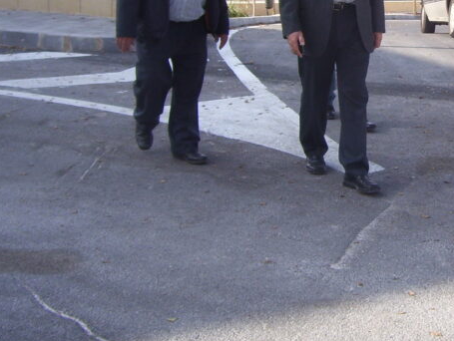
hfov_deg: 24.2
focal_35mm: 78
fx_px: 1024
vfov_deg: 18.6
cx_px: 425
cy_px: 40
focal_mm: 6
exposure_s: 1/250
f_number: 4.8
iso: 80
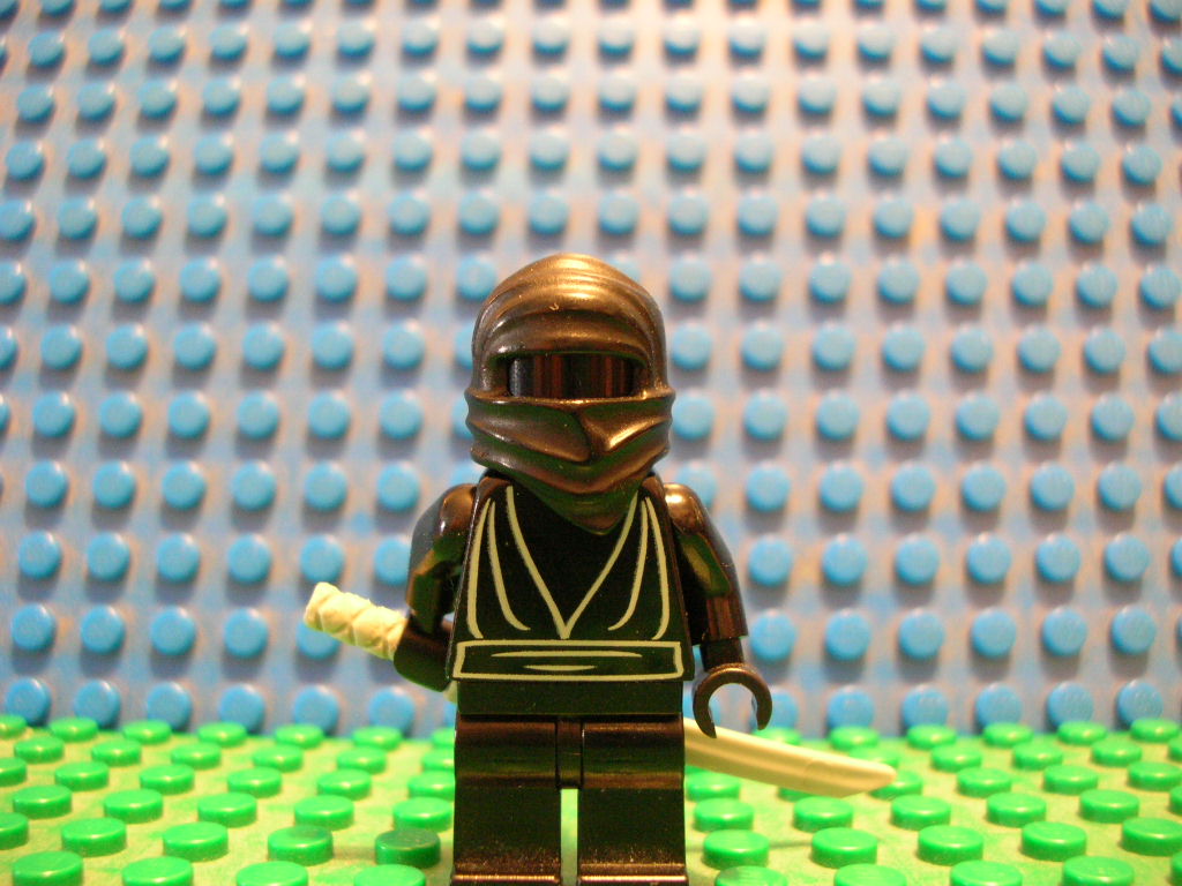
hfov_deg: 52.6
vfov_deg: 40.7
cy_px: 443
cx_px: 591
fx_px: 1195
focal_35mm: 35
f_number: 2.8
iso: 200
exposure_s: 1.25
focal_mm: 5.8
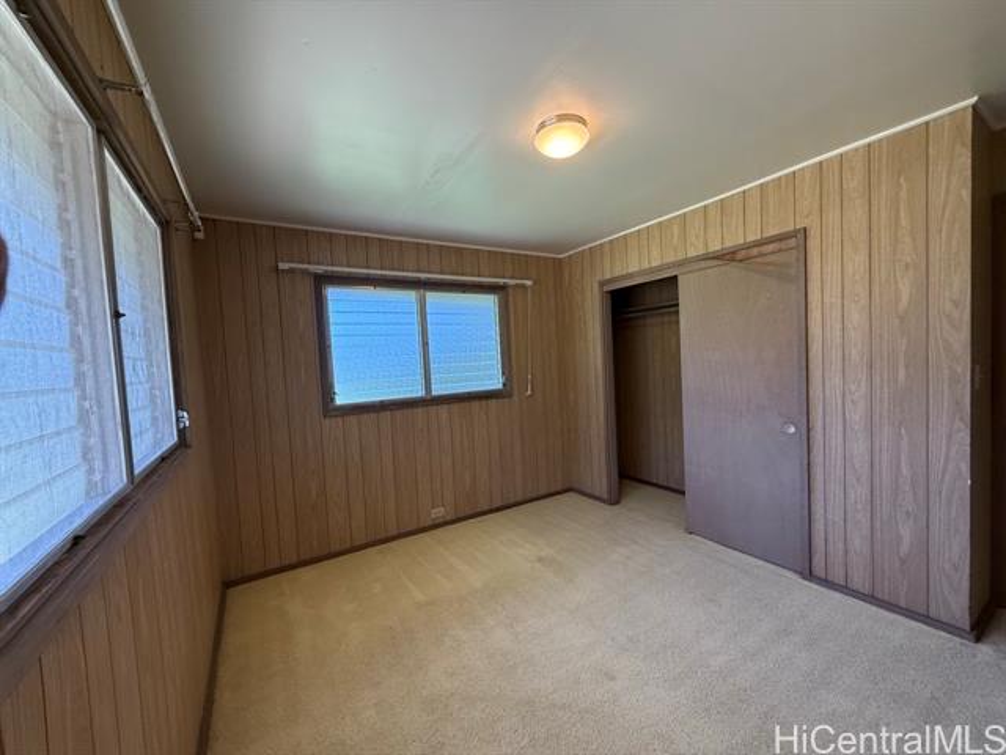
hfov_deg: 102.1
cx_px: 503
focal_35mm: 14
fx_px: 407
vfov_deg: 85.7
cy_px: 378
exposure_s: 1/120
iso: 250
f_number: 2.2
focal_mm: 2.22
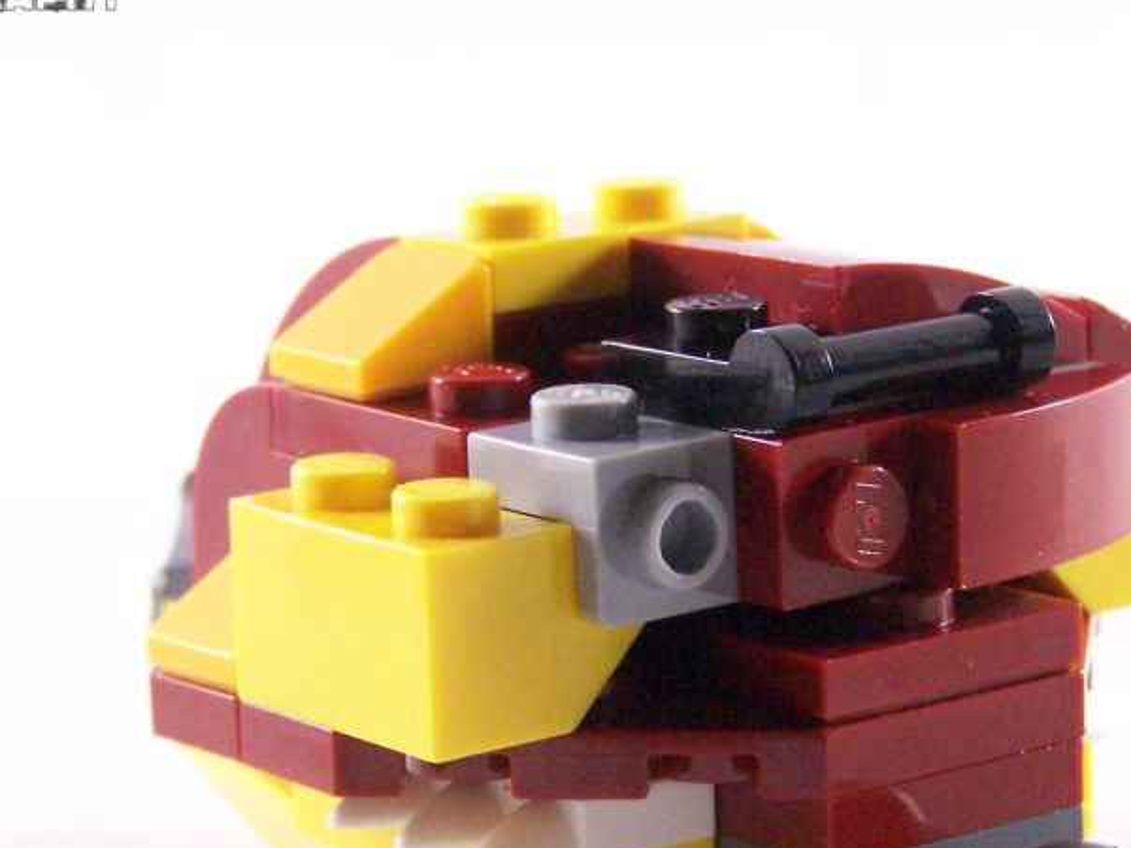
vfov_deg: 10.6
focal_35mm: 140
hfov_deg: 14.1
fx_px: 4574
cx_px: 707
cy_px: 618
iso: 400
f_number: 3.2
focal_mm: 13.7
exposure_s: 1/60
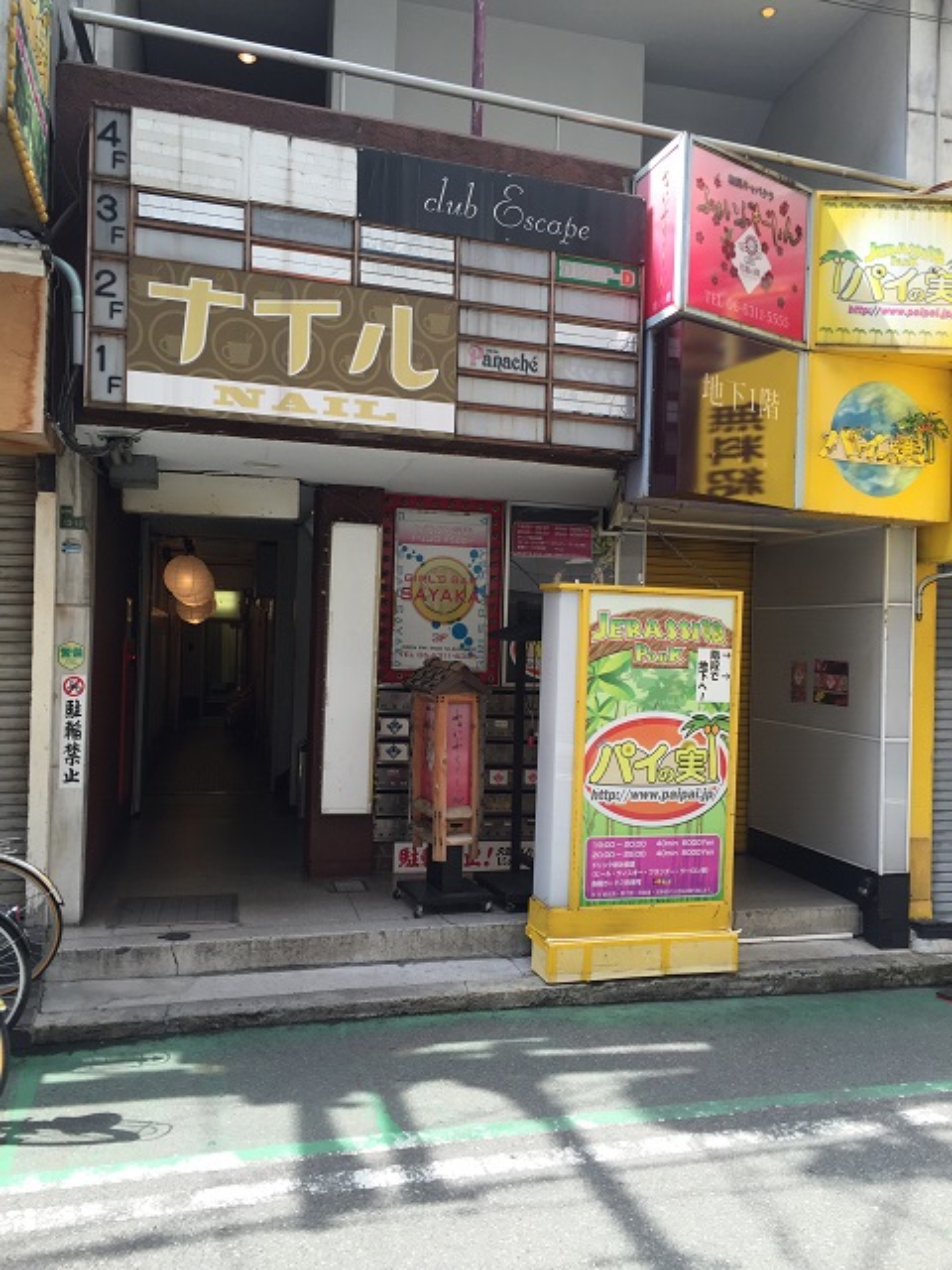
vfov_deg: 61.7
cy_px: 635
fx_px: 1063
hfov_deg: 48.2
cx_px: 476
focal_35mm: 29
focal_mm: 4.15
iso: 32
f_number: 2.2
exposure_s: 1/329
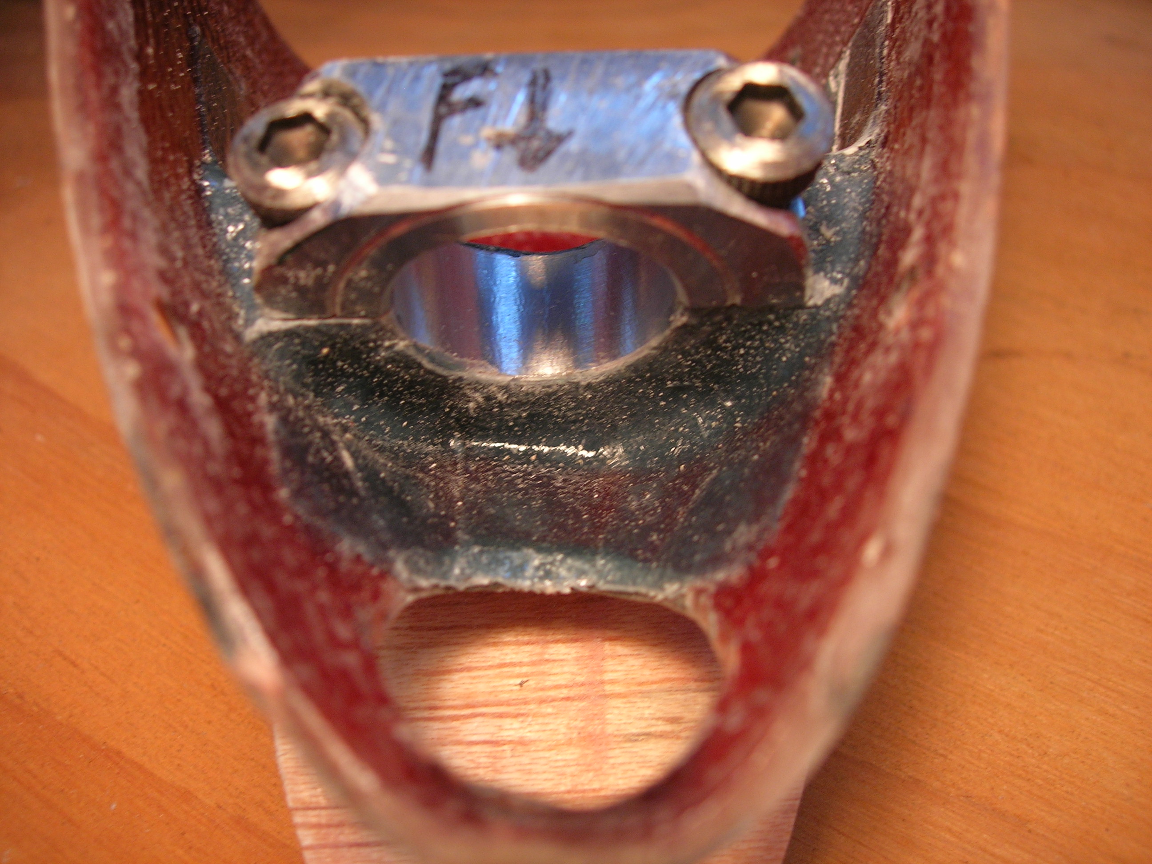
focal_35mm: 38
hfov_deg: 49.0
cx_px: 576
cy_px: 432
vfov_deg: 37.7
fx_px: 1265
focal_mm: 7.8
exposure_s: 1/30.8
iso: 64
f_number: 2.8
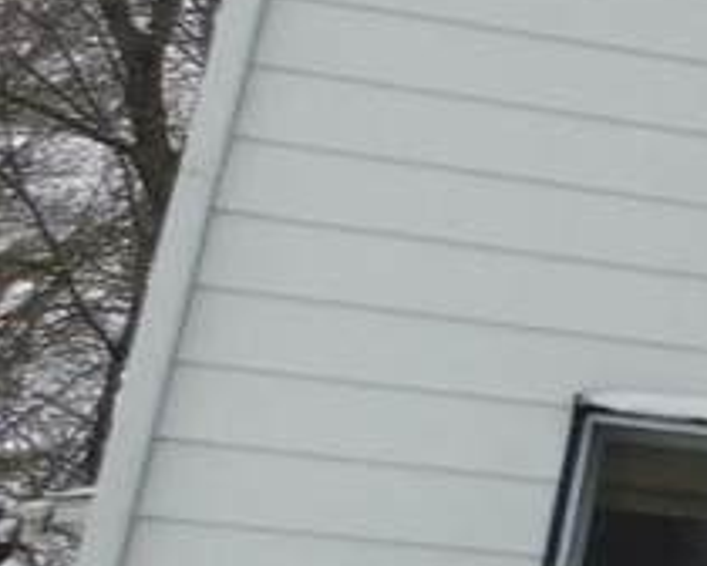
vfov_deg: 11.3
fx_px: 2867
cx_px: 2145
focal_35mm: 137
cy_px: 219
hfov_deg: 10.2
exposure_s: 1/1250
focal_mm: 4
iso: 125
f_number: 3
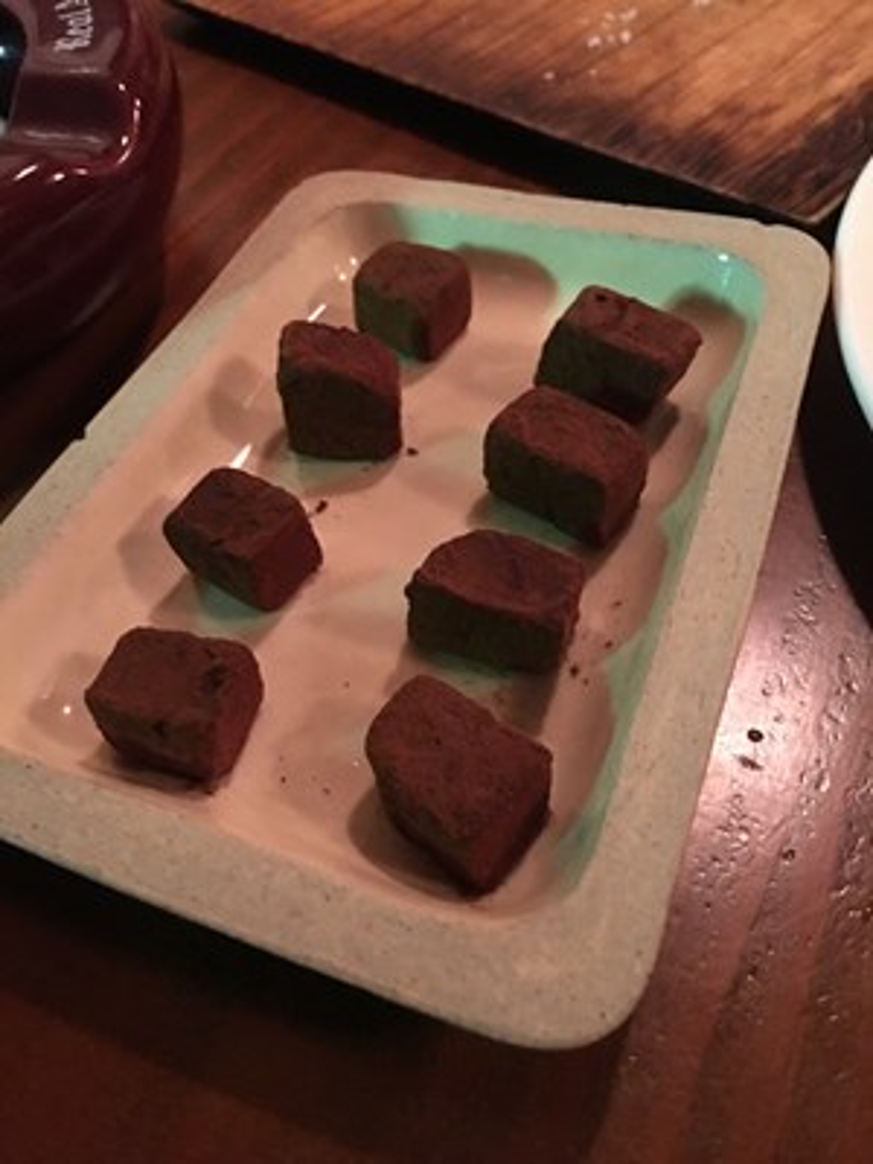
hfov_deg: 48.2
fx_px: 975
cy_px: 582
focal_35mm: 29
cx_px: 436
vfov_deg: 61.7
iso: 250
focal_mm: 4.15
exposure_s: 1/4
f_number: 2.2
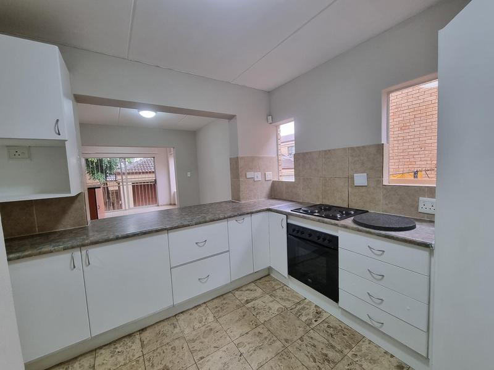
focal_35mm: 13
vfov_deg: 89.9
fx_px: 186
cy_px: 185
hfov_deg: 106.2
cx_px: 247
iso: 200
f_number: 2.2
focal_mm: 2.2
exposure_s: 1/50
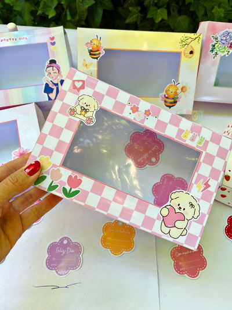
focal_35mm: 26
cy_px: 155
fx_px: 232
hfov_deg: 53.1
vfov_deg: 67.3
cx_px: 116
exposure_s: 1/122
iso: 50
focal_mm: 4.25
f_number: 1.8
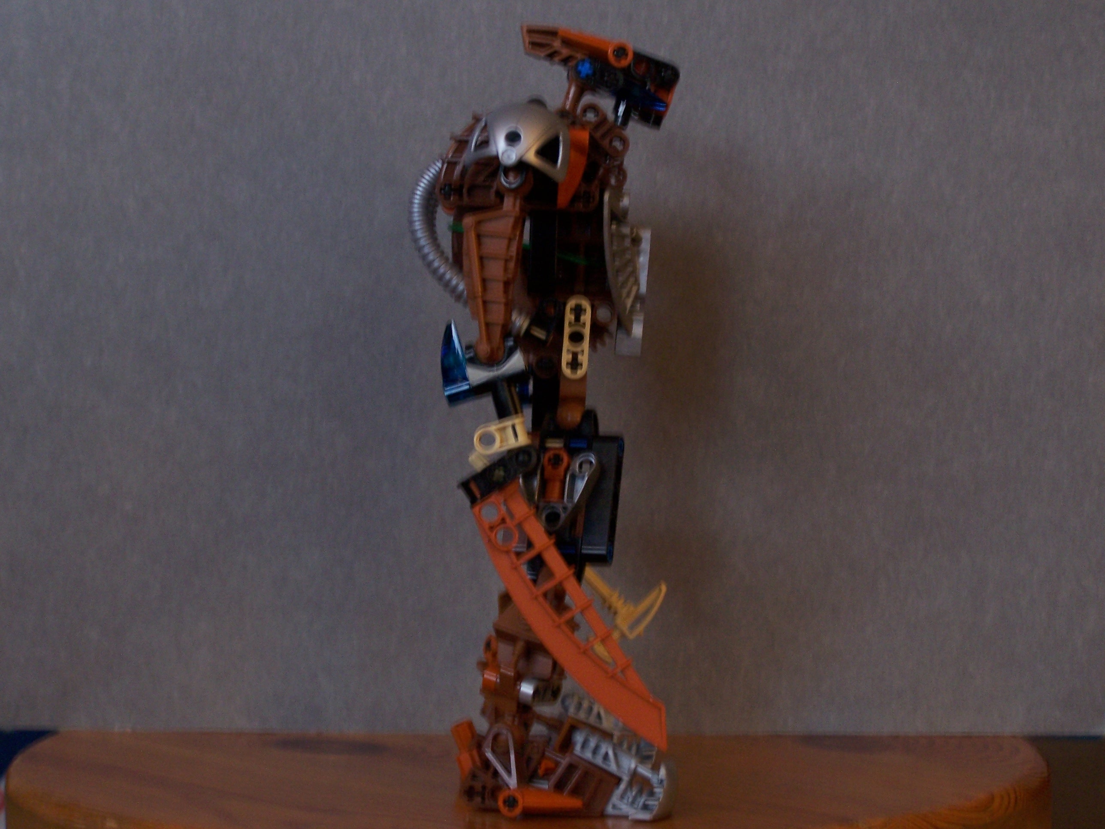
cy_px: 414
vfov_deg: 18.0
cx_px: 552
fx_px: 2618
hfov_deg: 23.8
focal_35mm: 82
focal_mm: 13.7
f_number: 3.2
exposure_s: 1/4
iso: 140
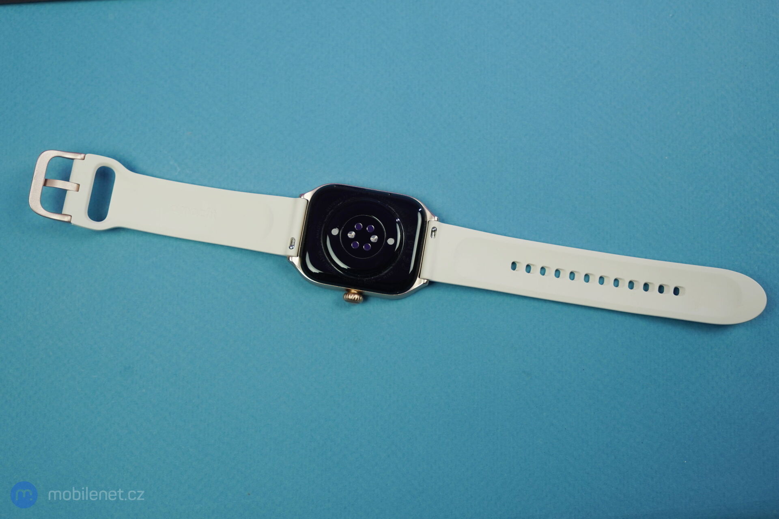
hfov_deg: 41.9
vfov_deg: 28.6
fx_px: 1017
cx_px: 390
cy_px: 260
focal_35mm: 47
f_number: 7.1
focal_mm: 47
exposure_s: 1/160
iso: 800
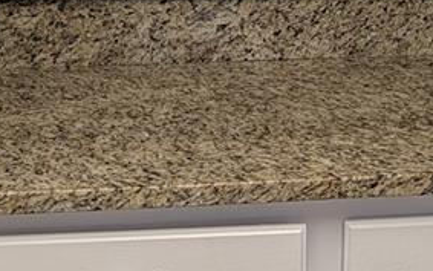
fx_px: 1275
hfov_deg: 19.0
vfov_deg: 11.6
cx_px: 379
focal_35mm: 108
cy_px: -132
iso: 102
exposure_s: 1/120
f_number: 1.68
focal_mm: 6.9
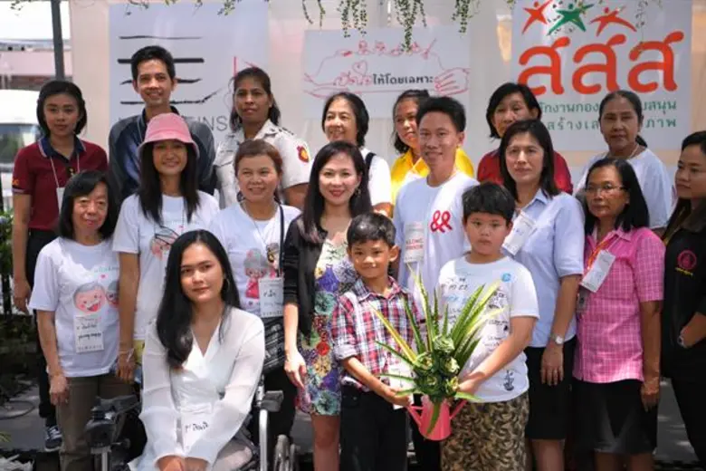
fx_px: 1098
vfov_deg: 24.2
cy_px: 236
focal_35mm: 56
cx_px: 353
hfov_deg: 35.6
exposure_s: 1/400
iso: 250
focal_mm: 56
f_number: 2.8
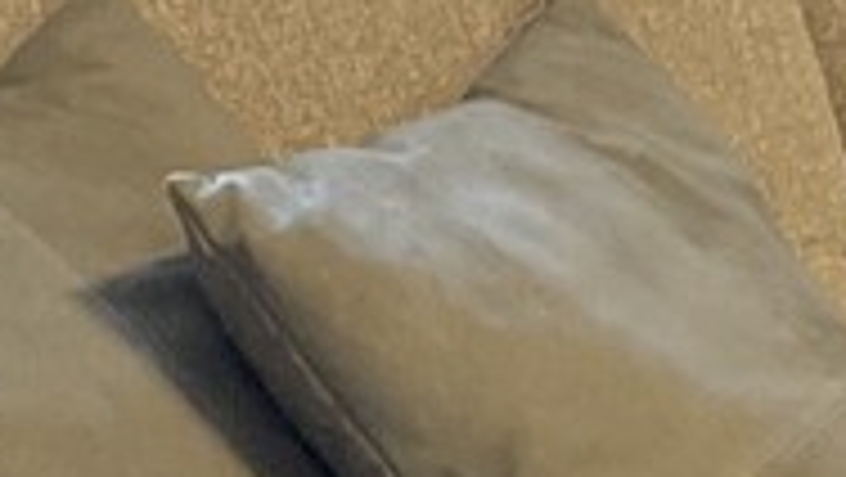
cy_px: 1017
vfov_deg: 5.3
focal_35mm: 224
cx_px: 988
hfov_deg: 9.5
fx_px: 5028
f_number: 1.8
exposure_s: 1/50
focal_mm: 3
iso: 200
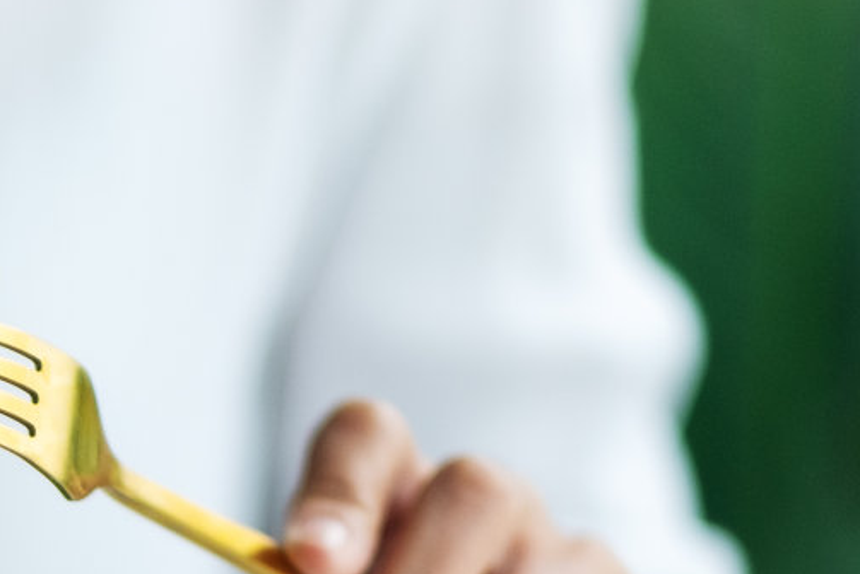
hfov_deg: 7.6
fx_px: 6382
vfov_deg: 5.1
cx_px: -412
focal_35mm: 267
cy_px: 741
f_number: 1.2
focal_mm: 56
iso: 200
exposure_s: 1/7500
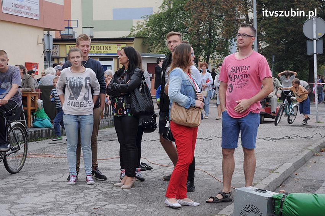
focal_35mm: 75
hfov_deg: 27.0
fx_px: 676
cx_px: 162
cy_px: 108
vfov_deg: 18.1
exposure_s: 1/125
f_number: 7.1
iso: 500
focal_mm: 50
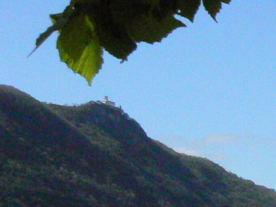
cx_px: 507
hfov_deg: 13.0
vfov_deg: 10.6
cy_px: 285
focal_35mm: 136
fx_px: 1084
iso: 400
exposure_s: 1/2000
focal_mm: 6
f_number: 8
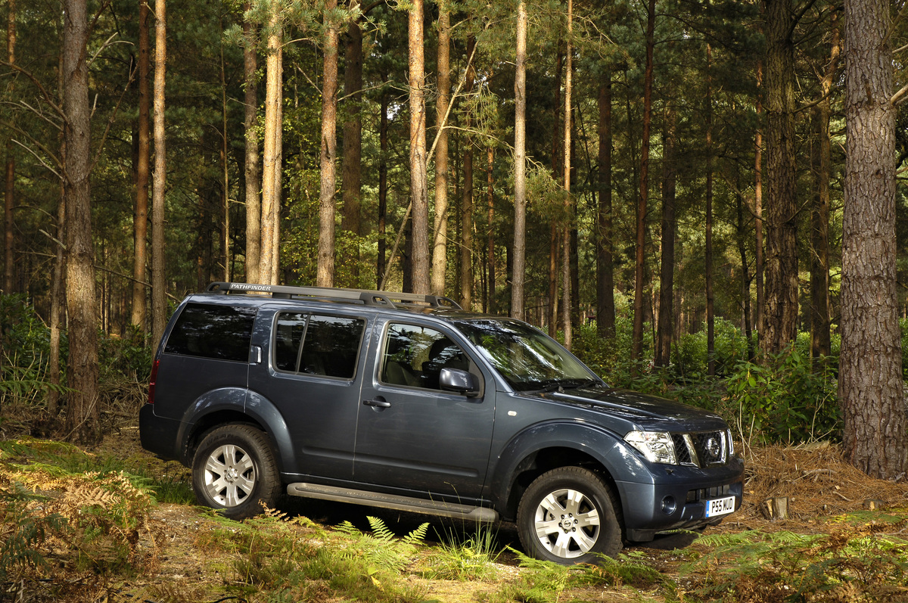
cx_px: 454
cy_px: 302
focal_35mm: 75
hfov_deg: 27.0
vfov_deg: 18.1
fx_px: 1889
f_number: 7.1
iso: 100
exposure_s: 1/50
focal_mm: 50
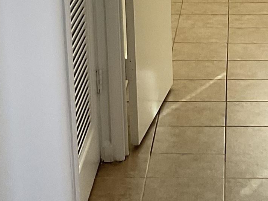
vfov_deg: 11.7
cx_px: 187
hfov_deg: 15.7
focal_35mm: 125
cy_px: -1
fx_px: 968
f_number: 1.8
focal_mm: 3
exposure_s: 1/50
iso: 40
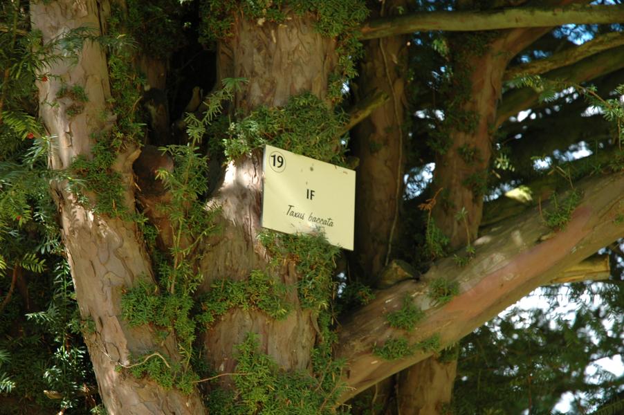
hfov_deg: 21.9
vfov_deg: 14.7
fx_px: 1611
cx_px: 312
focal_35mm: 93
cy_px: 208
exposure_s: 1/80
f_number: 4.5
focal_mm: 62
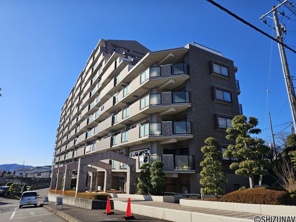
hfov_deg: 73.9
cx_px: 148
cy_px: 111
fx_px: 197
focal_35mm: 23
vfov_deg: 58.9
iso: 10
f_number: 1.7
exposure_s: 1/807
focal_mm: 6.3
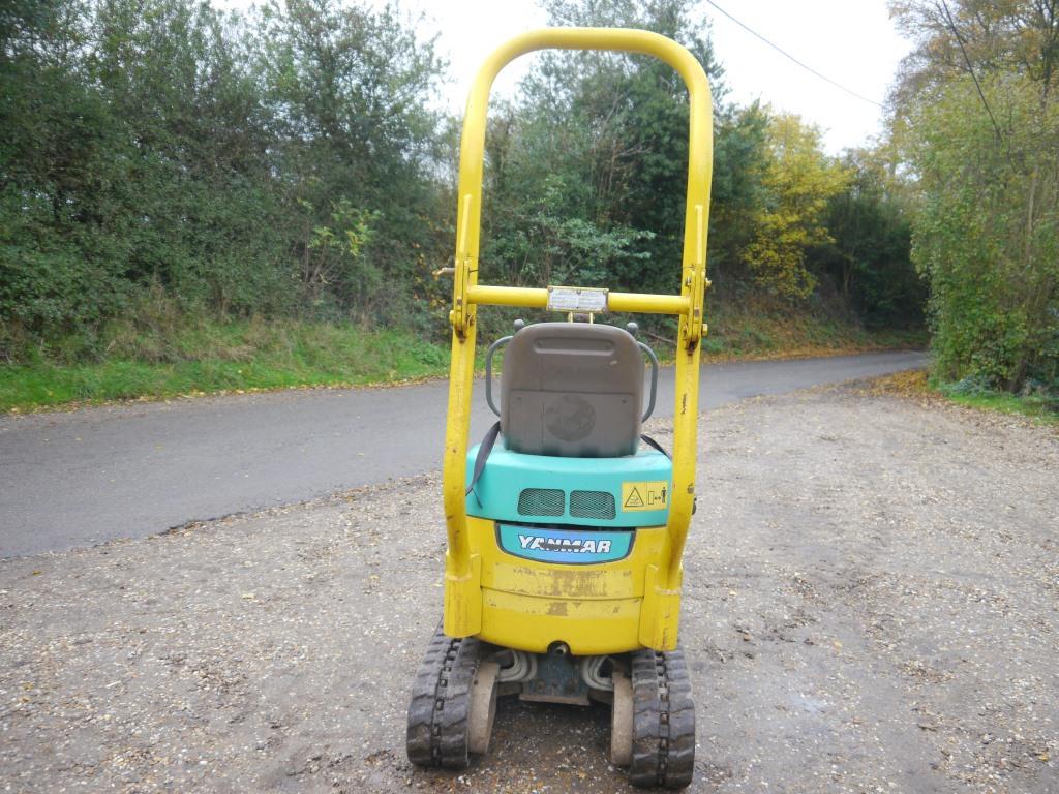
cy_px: 397
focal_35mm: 28
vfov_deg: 49.7
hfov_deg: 63.4
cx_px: 530
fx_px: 857
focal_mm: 14
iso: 160
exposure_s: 1/125
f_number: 3.5
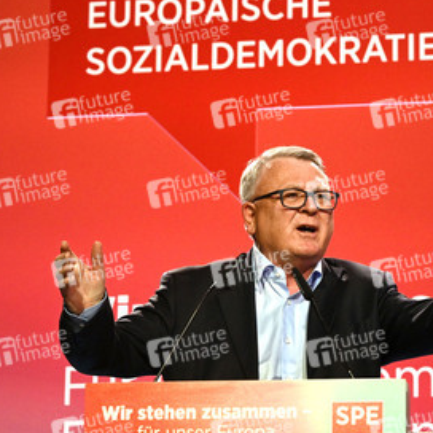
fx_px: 2194
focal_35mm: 155
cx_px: 209
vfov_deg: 11.3
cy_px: 229
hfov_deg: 11.3
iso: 6400
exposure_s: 1/320
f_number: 5.6
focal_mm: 110
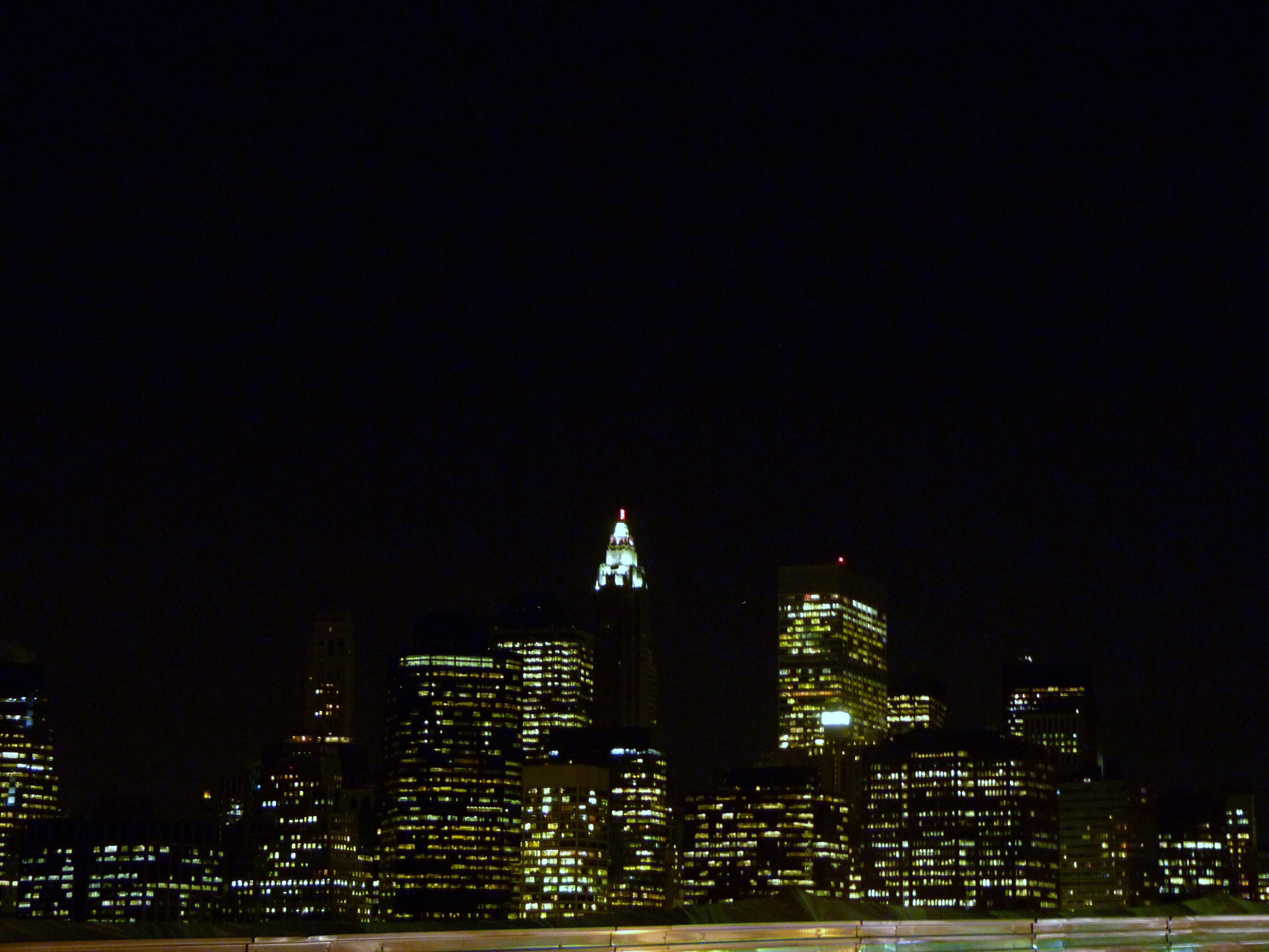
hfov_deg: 25.3
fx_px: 2823
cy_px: 476
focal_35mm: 77
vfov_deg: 19.1
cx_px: 634
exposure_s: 1/4
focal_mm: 13.8
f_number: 3.3
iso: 400
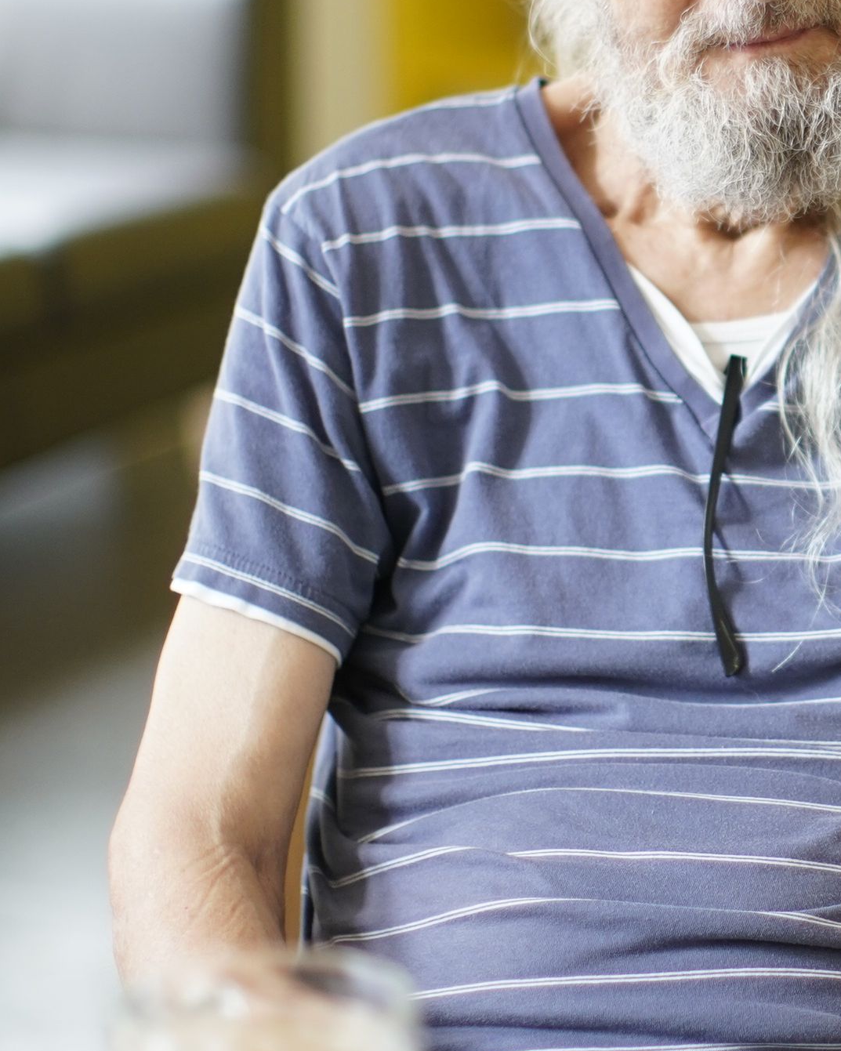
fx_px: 4355
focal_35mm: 140
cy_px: 296
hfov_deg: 10.8
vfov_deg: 13.7
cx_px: 1028
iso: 640
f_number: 1.3
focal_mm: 50
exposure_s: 1/400
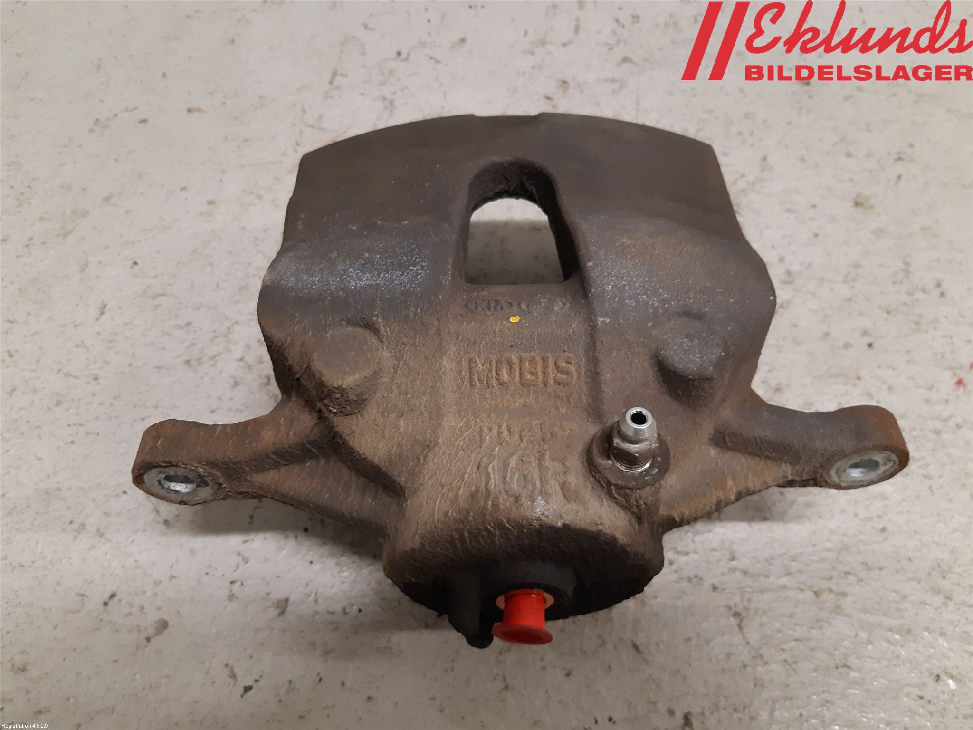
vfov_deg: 53.1
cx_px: 486
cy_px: 365
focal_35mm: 26
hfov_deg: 67.3
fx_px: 731
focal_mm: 3.93
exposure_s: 1/50
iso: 200
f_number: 1.7
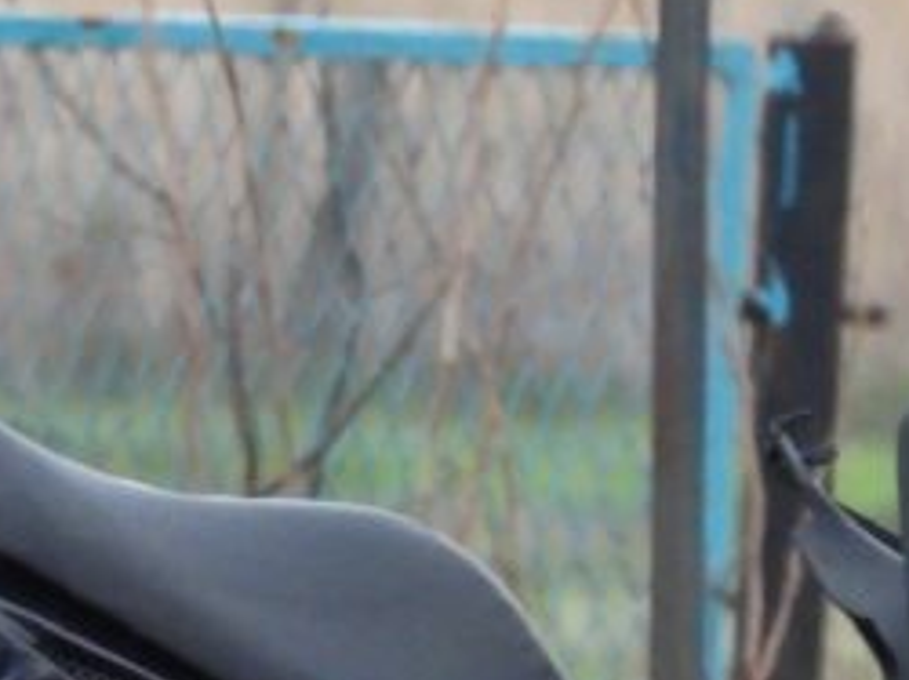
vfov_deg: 0.4
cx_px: 607
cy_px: 996
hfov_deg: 0.5
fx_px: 107666
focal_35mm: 4104
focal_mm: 180
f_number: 5.6
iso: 800
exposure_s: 1/60
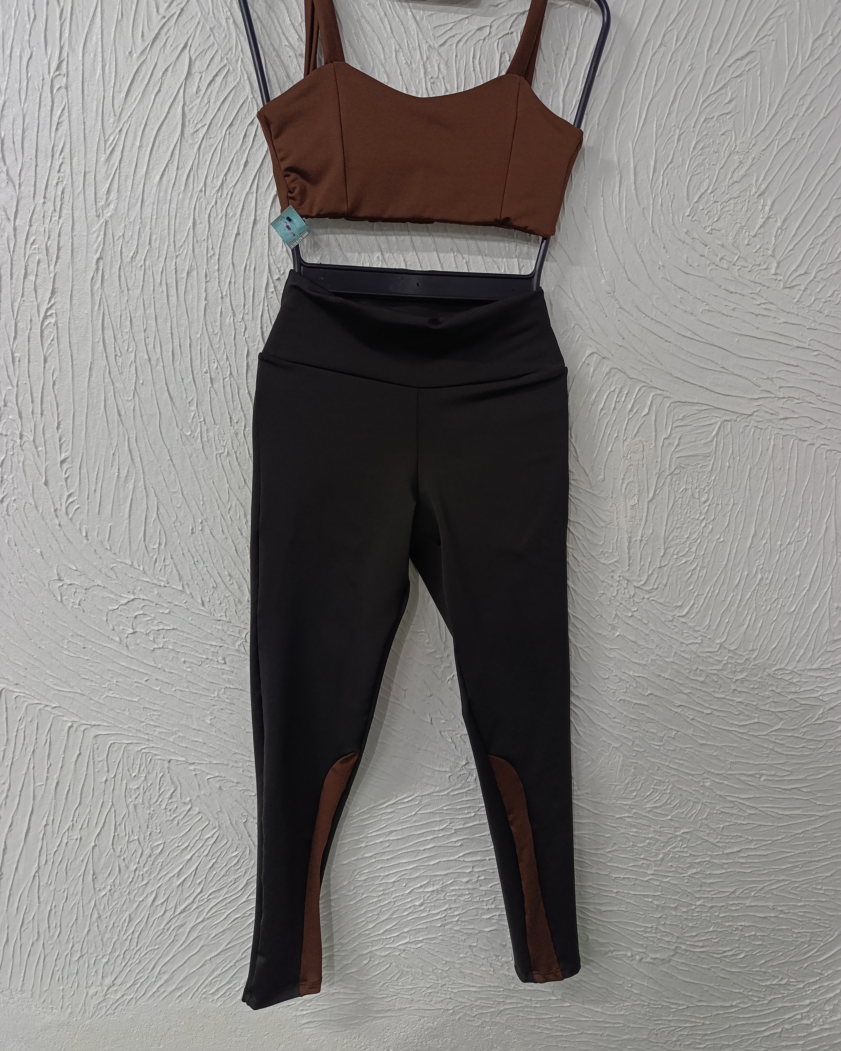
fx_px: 747
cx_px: 420
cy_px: 490
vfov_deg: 70.2
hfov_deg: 58.8
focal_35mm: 24
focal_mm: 6.14
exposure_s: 1/60
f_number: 1.6
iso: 1000
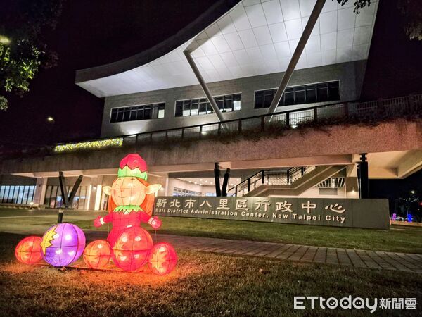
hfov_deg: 73.9
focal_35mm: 23
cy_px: 158
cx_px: 211
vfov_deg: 58.9
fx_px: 280
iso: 200
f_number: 1.7
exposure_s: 1/120
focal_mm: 6.3
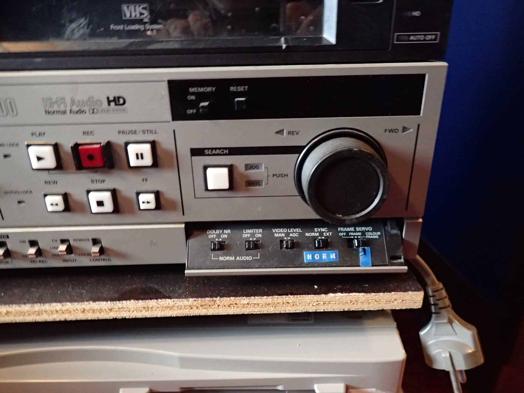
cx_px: 262
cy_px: 196
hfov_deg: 69.4
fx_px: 378
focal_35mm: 25
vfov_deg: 54.9
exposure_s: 1/25
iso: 800
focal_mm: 4.5
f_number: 2
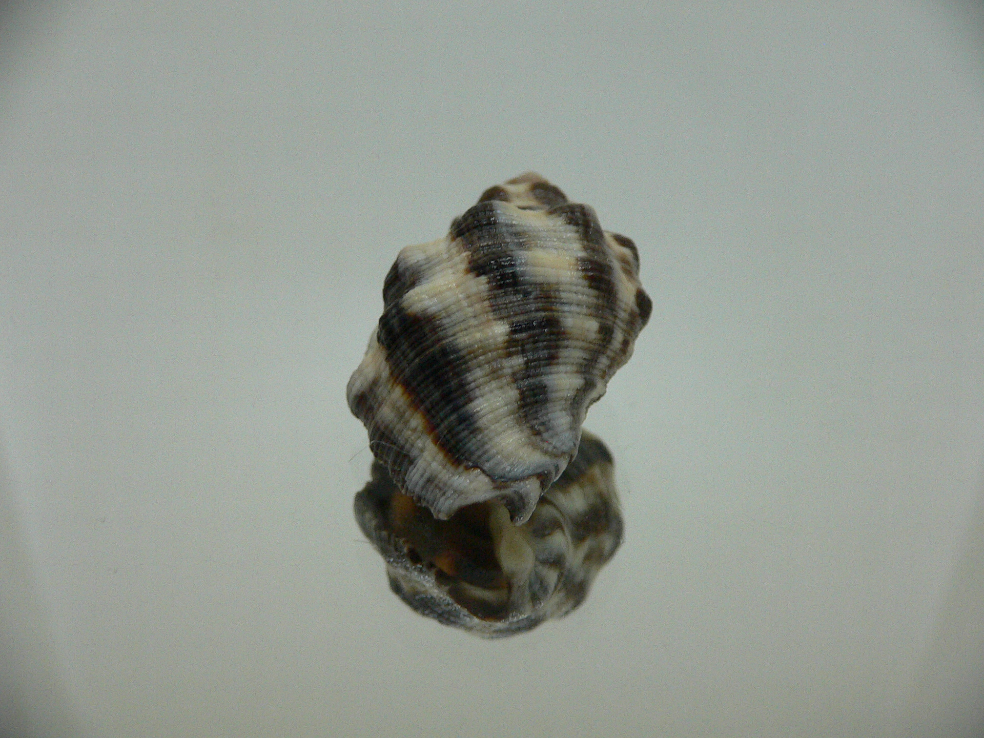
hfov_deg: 52.6
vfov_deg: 40.7
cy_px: 369
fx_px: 995
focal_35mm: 35
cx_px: 492
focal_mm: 4.6
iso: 200
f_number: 2.8
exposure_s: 1/60
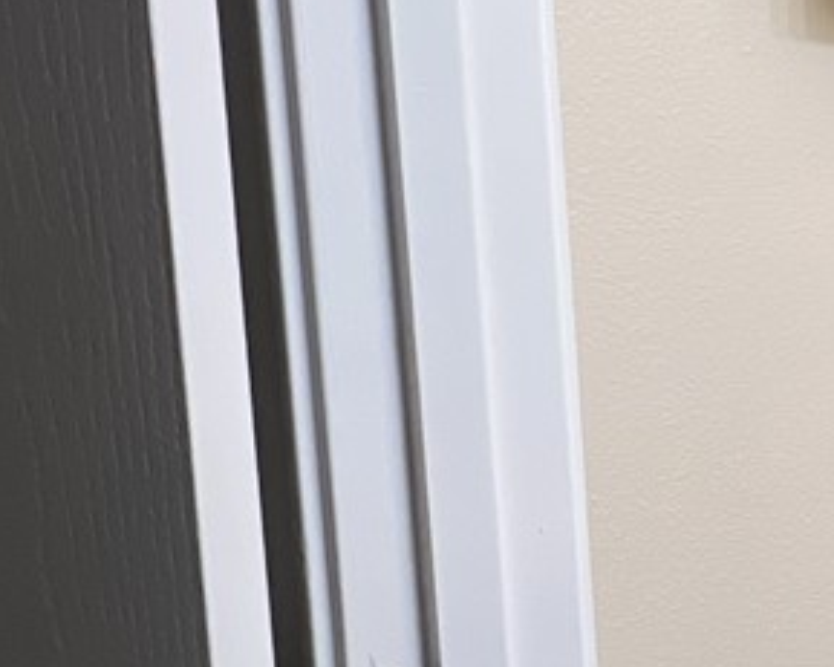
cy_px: 260
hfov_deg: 32.9
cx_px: 1027
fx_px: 1110
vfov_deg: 33.3
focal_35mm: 45
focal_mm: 1.57
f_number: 1.8
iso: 160
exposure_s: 1/120
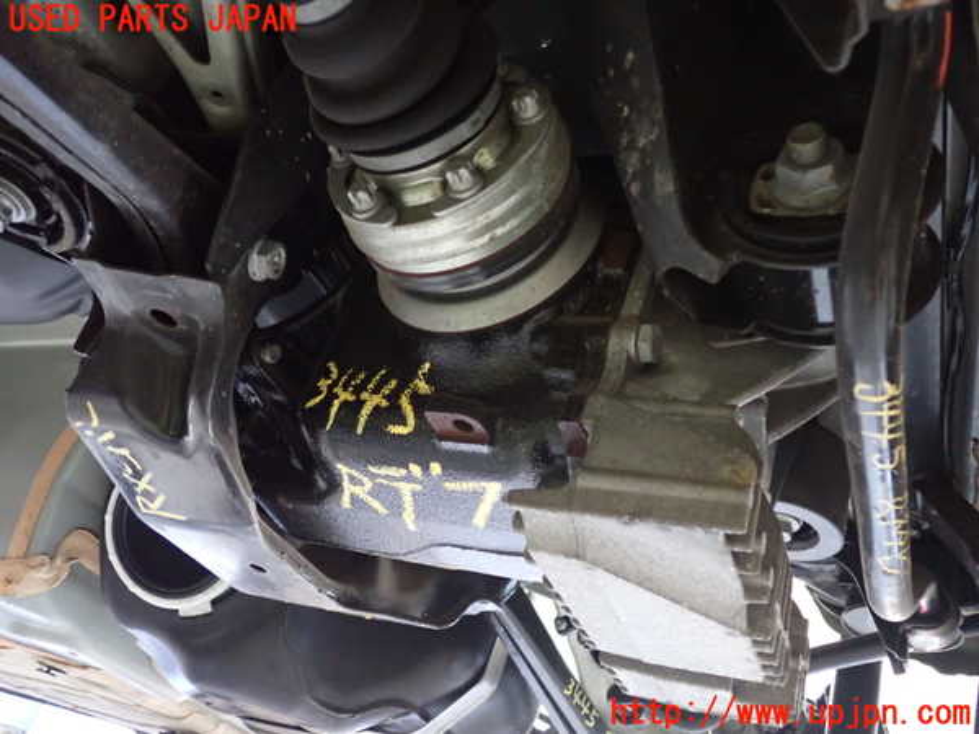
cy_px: 367
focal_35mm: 30
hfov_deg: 60.0
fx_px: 848
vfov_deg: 46.8
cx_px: 490
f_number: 2.3
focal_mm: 5.4
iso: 1000
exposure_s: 1/20
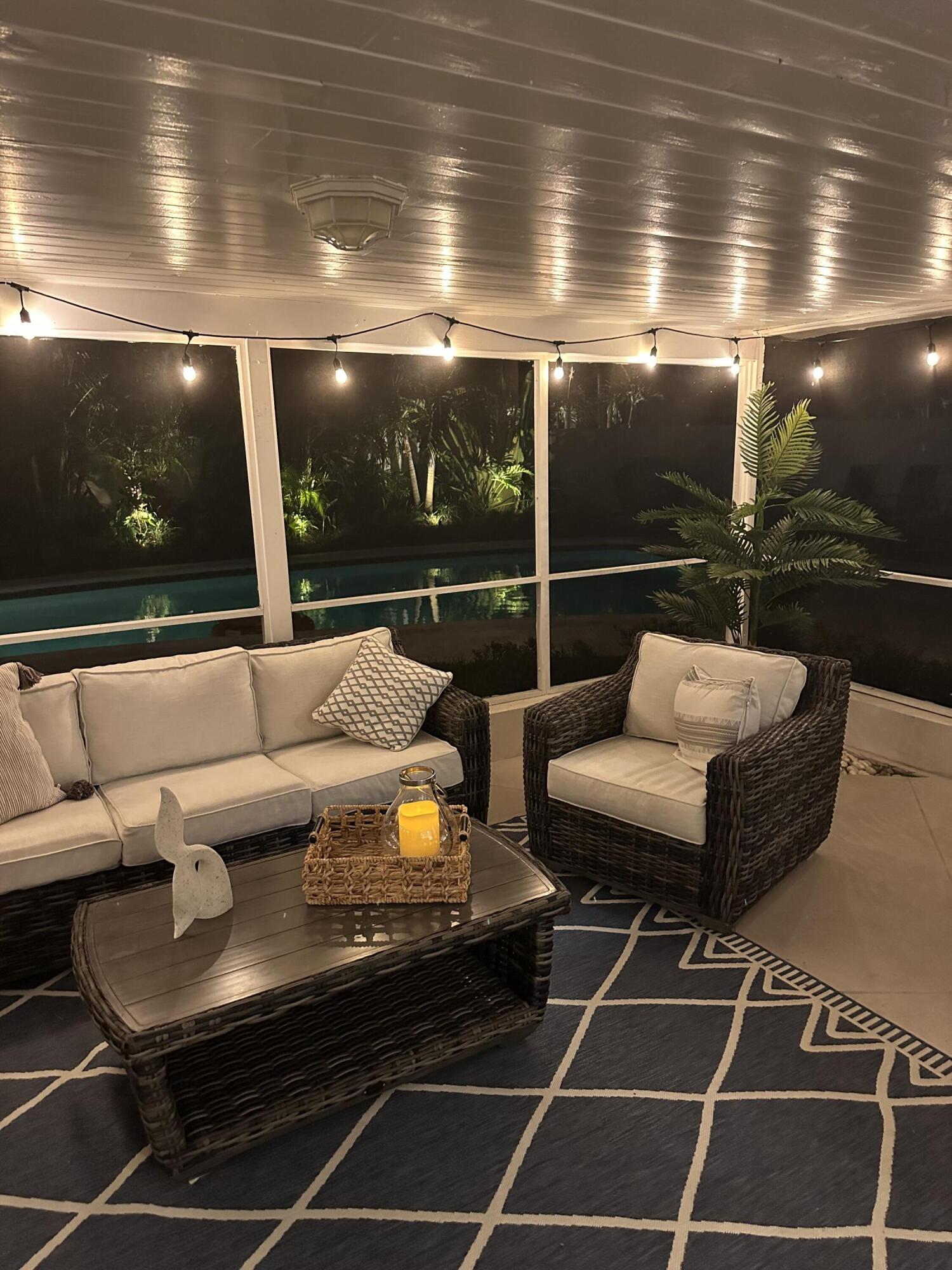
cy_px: 635
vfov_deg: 71.6
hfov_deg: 56.8
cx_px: 476
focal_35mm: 24
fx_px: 880
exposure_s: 1/40
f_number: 1.78
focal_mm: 6.86
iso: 800
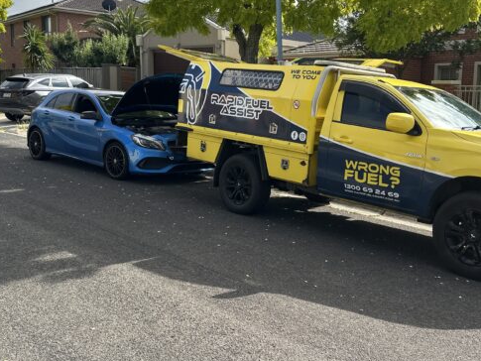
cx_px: 293
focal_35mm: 38
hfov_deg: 48.6
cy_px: 151
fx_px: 528
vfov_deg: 37.6
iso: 80
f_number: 1.78
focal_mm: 6.86
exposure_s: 1/2070
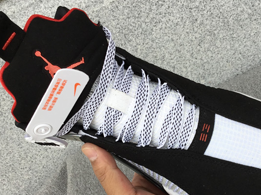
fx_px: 392
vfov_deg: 27.7
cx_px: 169
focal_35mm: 52
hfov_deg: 36.5
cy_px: 139
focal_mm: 3.3
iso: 25
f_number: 2.4
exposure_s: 1/203
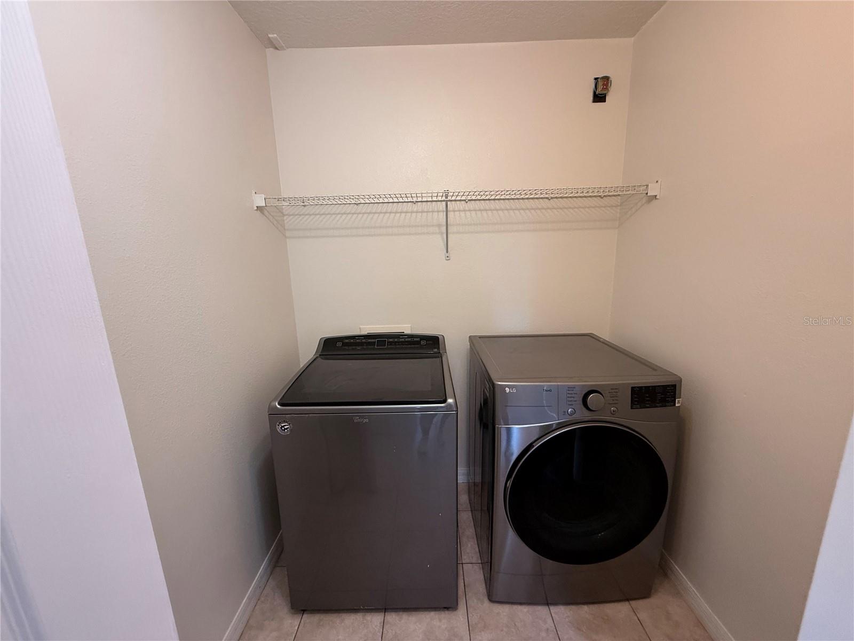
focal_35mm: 14
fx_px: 345
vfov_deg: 85.7
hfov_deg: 102.1
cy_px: 320
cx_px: 427
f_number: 2.2
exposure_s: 1/120
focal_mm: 2.22
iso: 250
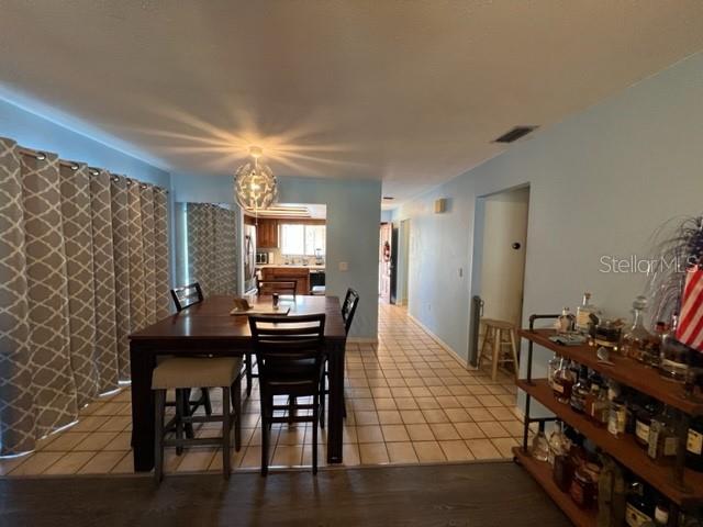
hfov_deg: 106.2
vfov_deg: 89.9
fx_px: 264
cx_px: 352
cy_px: 264
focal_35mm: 13
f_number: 1.8
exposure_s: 1/60
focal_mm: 1.57
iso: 320
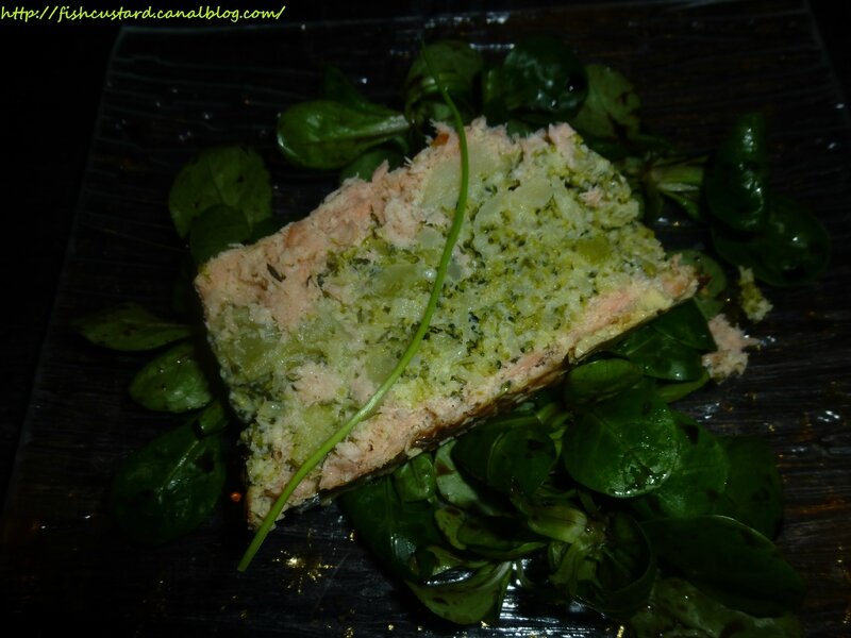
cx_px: 426
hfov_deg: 69.4
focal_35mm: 25
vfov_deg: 54.9
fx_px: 615
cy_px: 319
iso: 100
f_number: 3.1
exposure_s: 1/250
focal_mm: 4.5
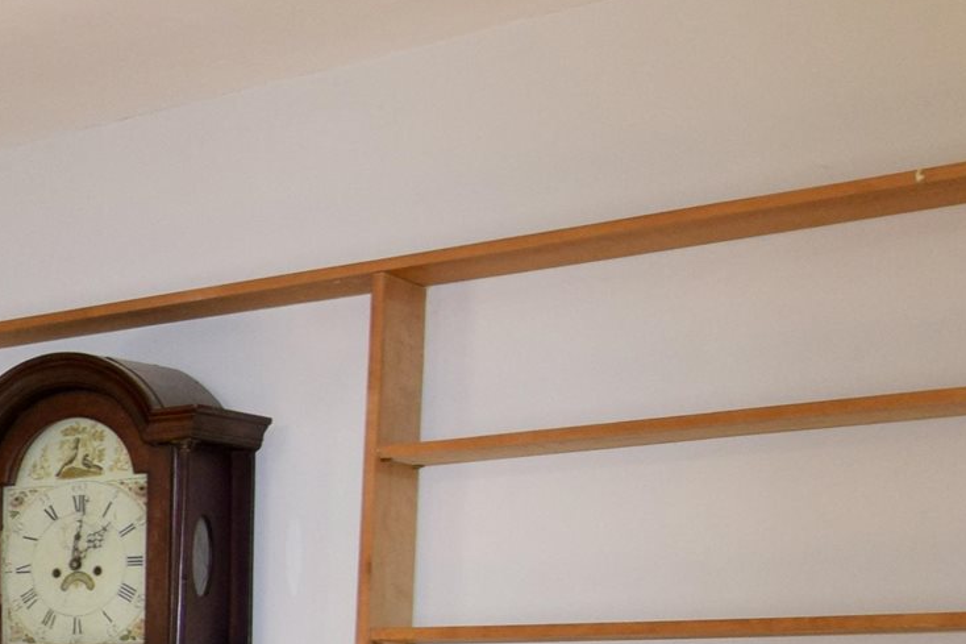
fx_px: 1853
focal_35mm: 69
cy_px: 847
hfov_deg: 21.4
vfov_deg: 18.3
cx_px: -683
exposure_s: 1/100
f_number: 5
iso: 800
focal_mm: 11
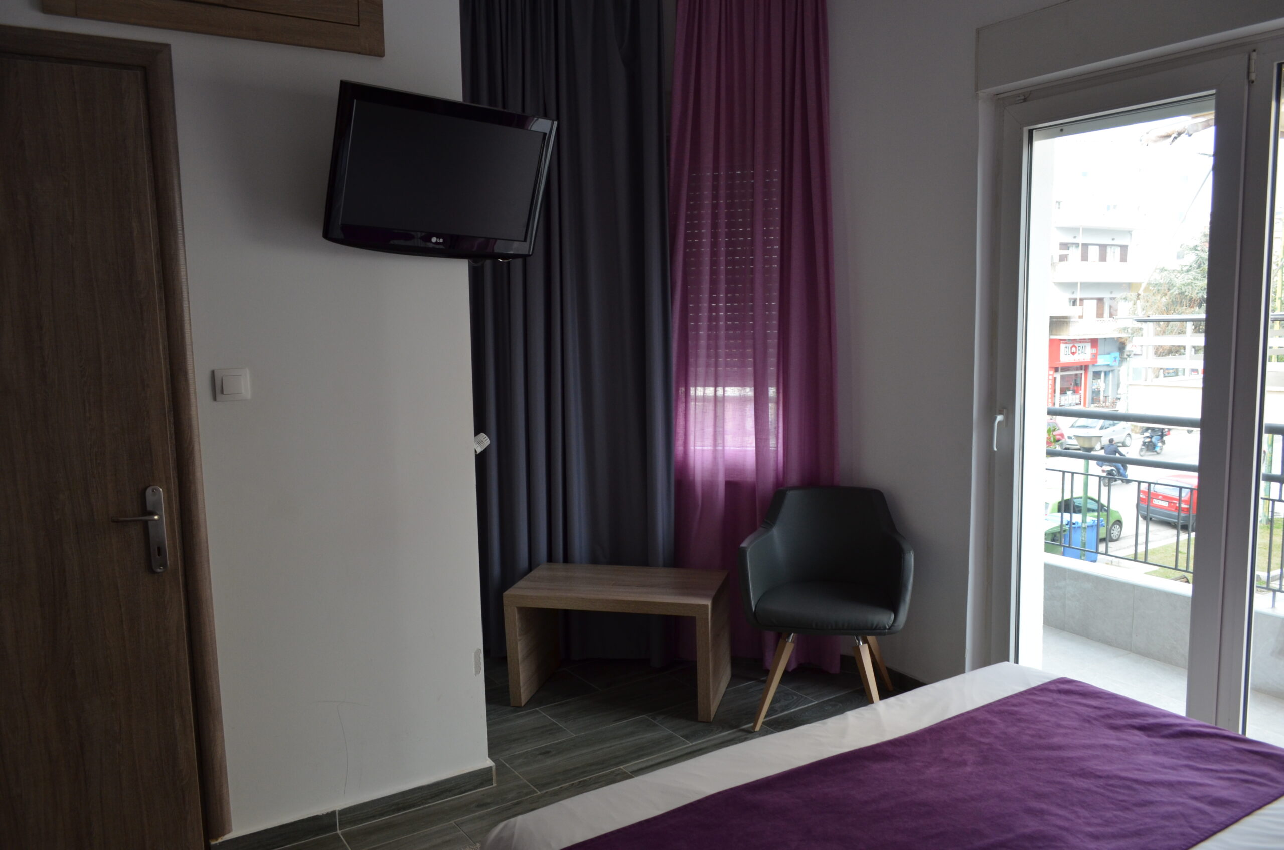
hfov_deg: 67.5
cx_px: 642
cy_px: 425
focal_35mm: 27
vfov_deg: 47.7
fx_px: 961
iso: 400
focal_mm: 18
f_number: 5
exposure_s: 1/100
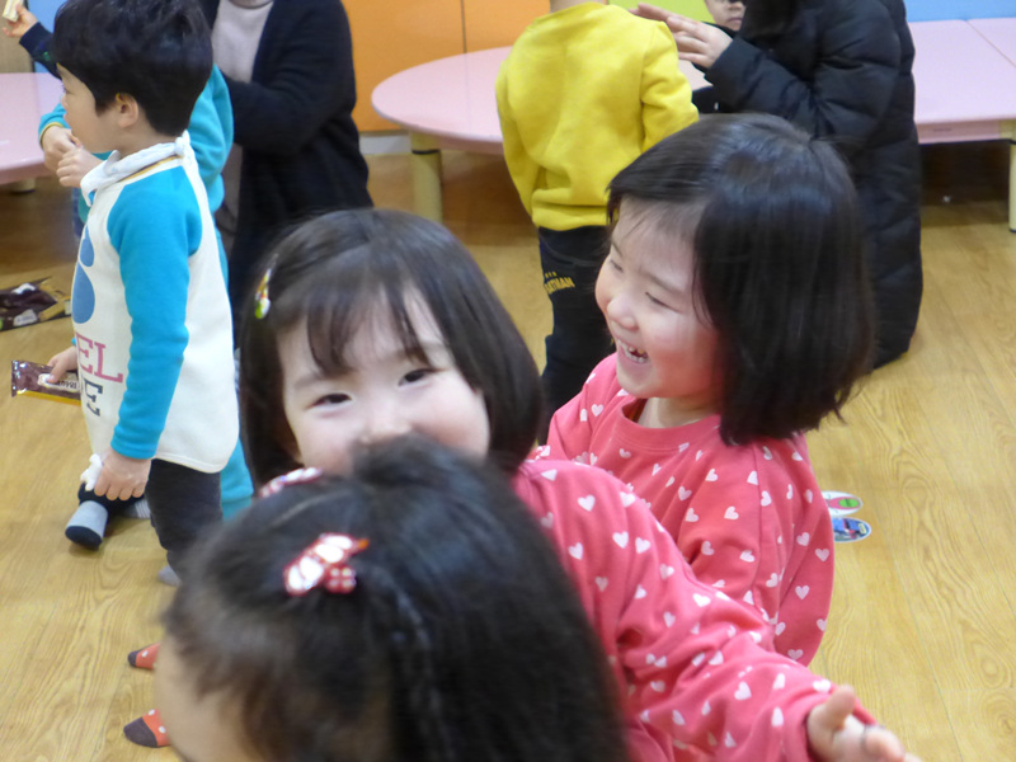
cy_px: 381
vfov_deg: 18.4
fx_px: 2348
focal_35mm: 80
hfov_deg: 24.4
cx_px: 508
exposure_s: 1/250
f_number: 2.2
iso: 1600
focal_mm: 15.7
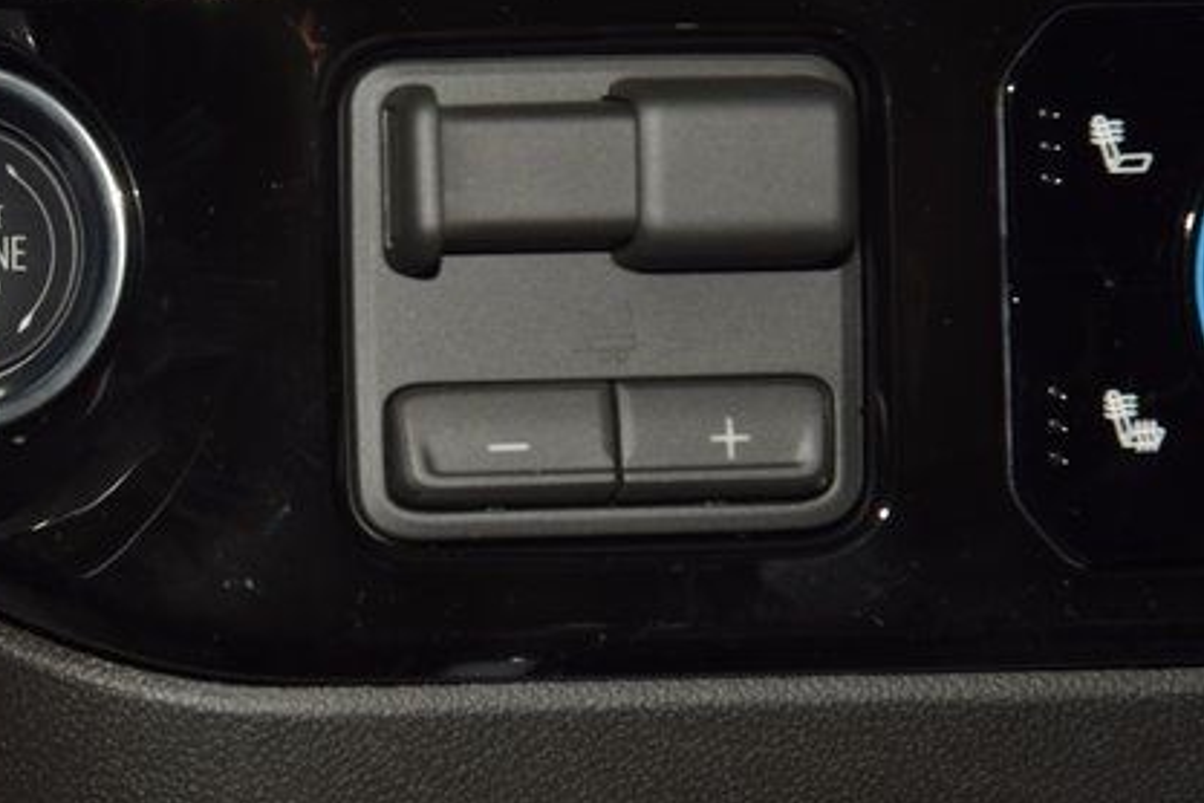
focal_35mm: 161
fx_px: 5384
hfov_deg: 12.7
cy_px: 227
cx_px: 283
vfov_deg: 8.5
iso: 100
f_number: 8
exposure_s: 1/125
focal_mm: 70
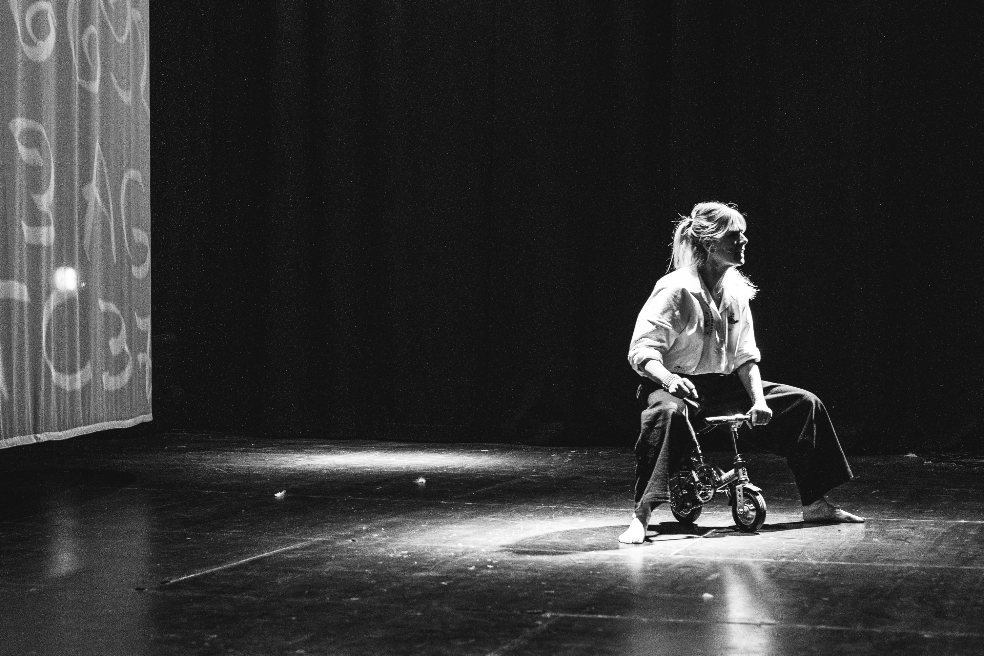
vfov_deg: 27.0
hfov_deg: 39.6
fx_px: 1367
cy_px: 328
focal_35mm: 50
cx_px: 492
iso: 2500
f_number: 3.5
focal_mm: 50
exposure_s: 1/125
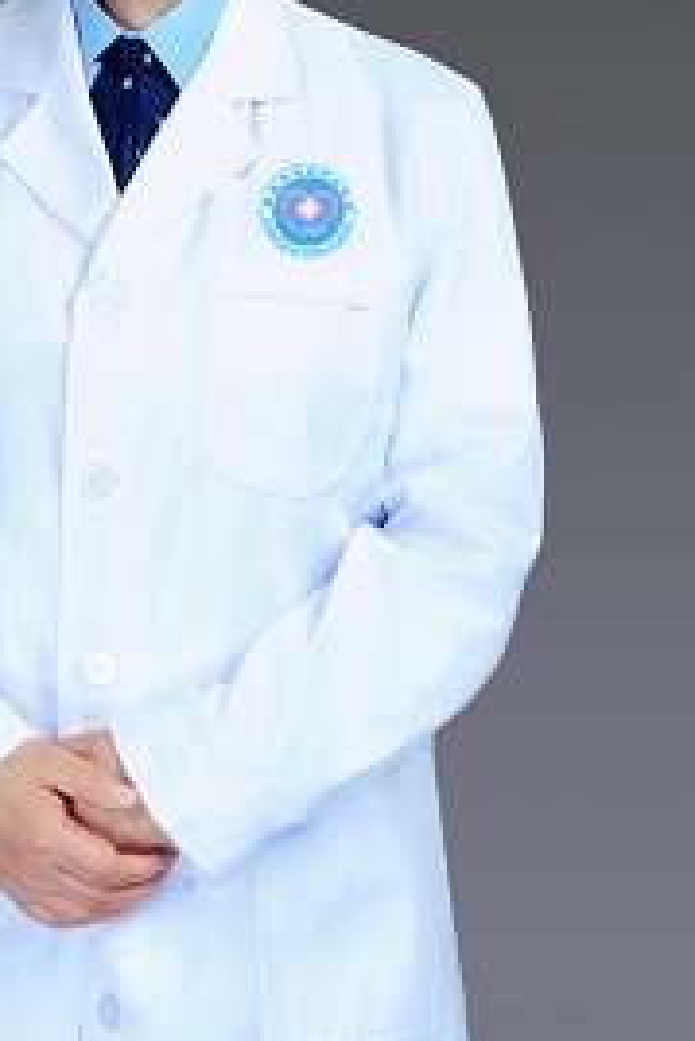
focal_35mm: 84
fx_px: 2429
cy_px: 284
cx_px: 144
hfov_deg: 16.2
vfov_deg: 24.0
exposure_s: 1/160
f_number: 10
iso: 200
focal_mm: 50
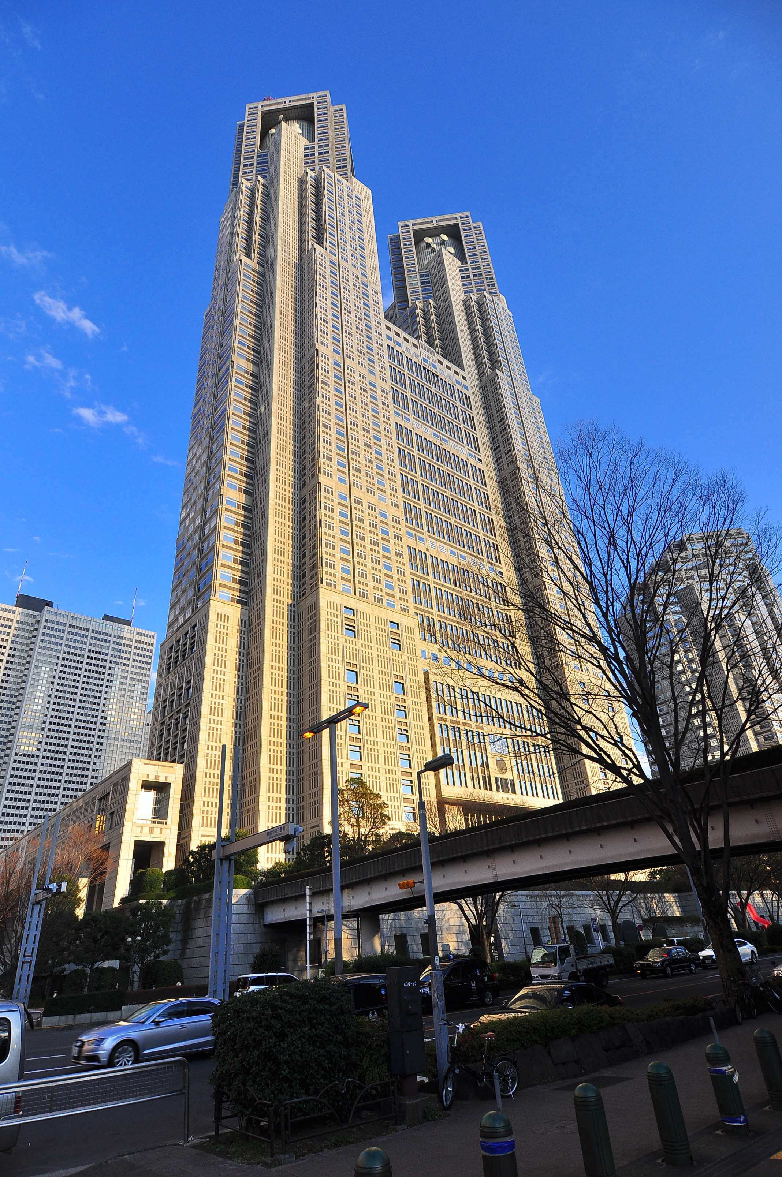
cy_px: 588
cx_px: 391
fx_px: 588
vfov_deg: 90.1
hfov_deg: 67.2
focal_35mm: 18
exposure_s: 1/400
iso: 250
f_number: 6.3
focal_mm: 12
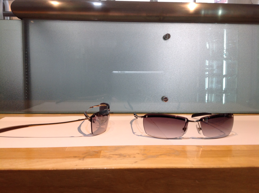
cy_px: 96
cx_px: 130
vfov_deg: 40.6
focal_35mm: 35
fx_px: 261
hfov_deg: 52.7
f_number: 2.4
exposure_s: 1/60
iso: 80
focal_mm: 4.28
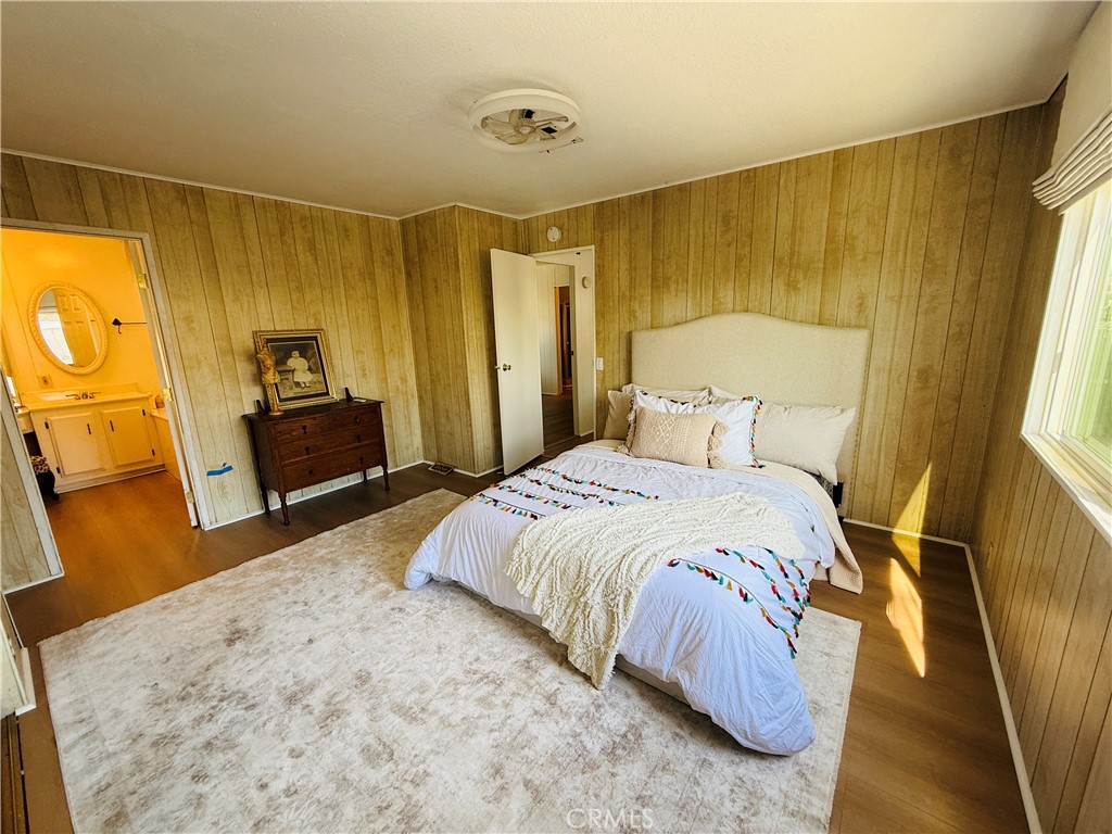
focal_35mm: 14
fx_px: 450
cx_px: 556
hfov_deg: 102.1
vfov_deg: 85.7
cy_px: 417
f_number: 2.2
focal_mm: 2.22
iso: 100
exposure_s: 1/99
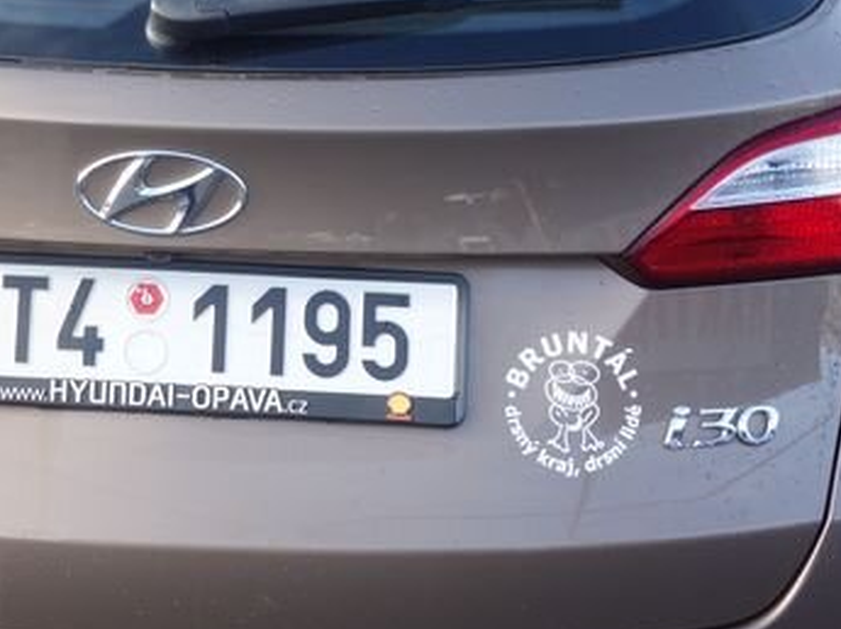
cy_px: 240
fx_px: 1942
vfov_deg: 18.4
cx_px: 151
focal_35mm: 80
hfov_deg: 24.0
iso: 125
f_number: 4.5
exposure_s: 1/100
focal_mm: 10.4
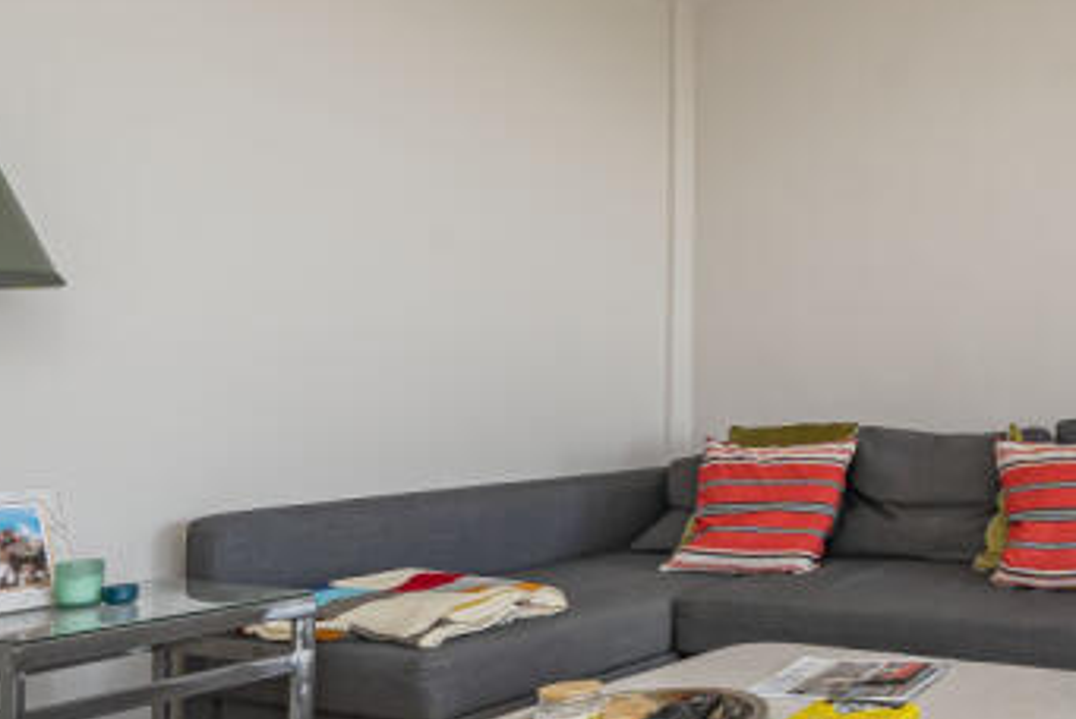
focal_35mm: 36
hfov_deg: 41.2
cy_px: 383
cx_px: 1212
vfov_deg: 36.9
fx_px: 1077
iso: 320
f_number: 9
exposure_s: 1/40
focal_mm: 12
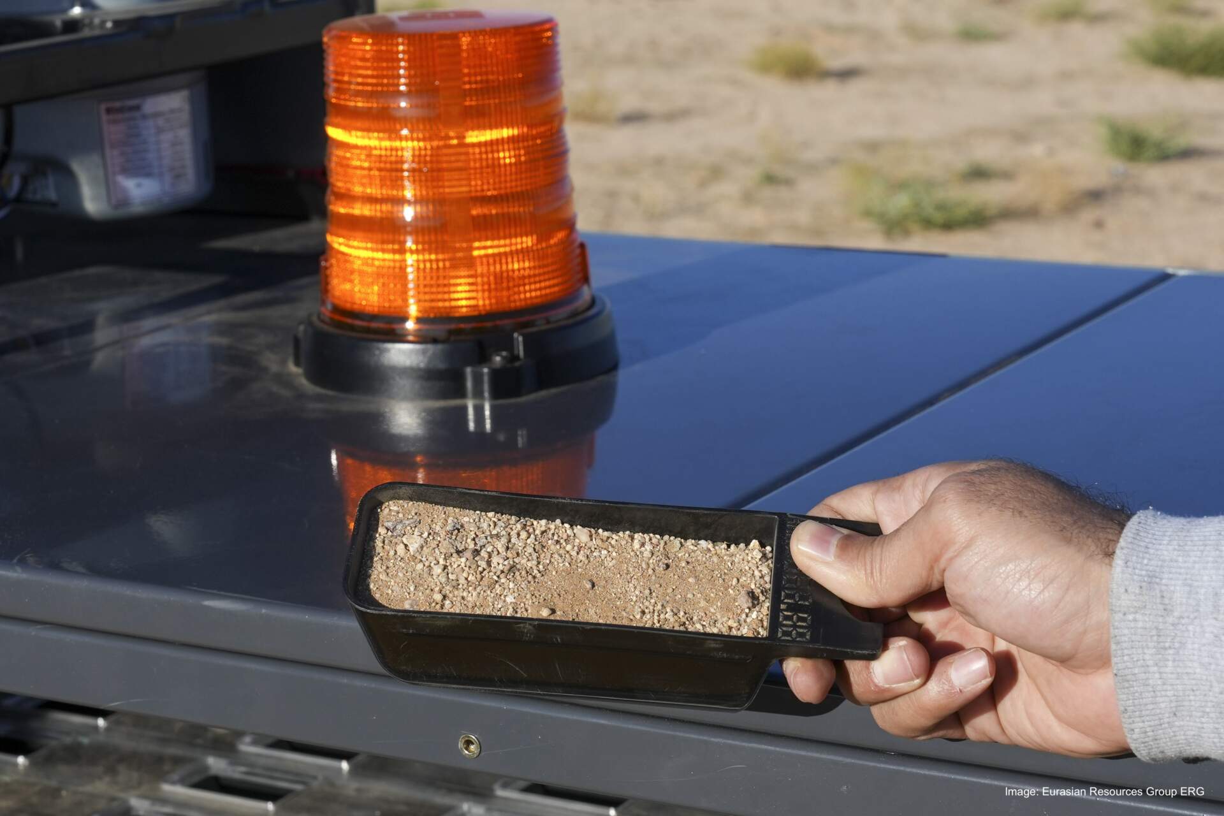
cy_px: 408
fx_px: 2958
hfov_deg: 23.4
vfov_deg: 15.7
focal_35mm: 87
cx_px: 612
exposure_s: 1/500
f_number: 11
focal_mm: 58
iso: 250
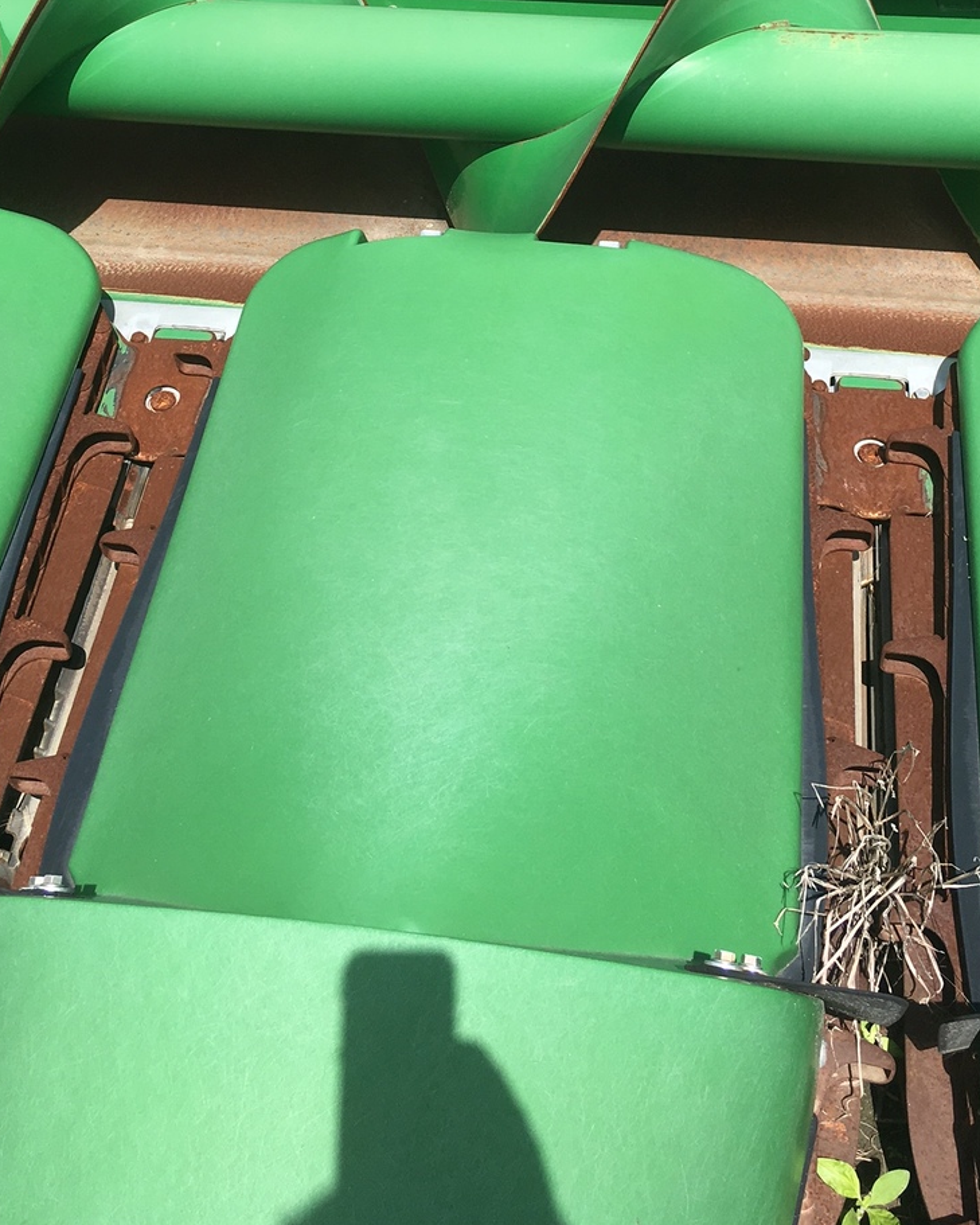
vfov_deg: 38.1
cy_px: 253
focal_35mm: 47
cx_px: 511
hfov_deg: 32.1
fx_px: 1704
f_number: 2.2
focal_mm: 4.15
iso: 25
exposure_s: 1/1304
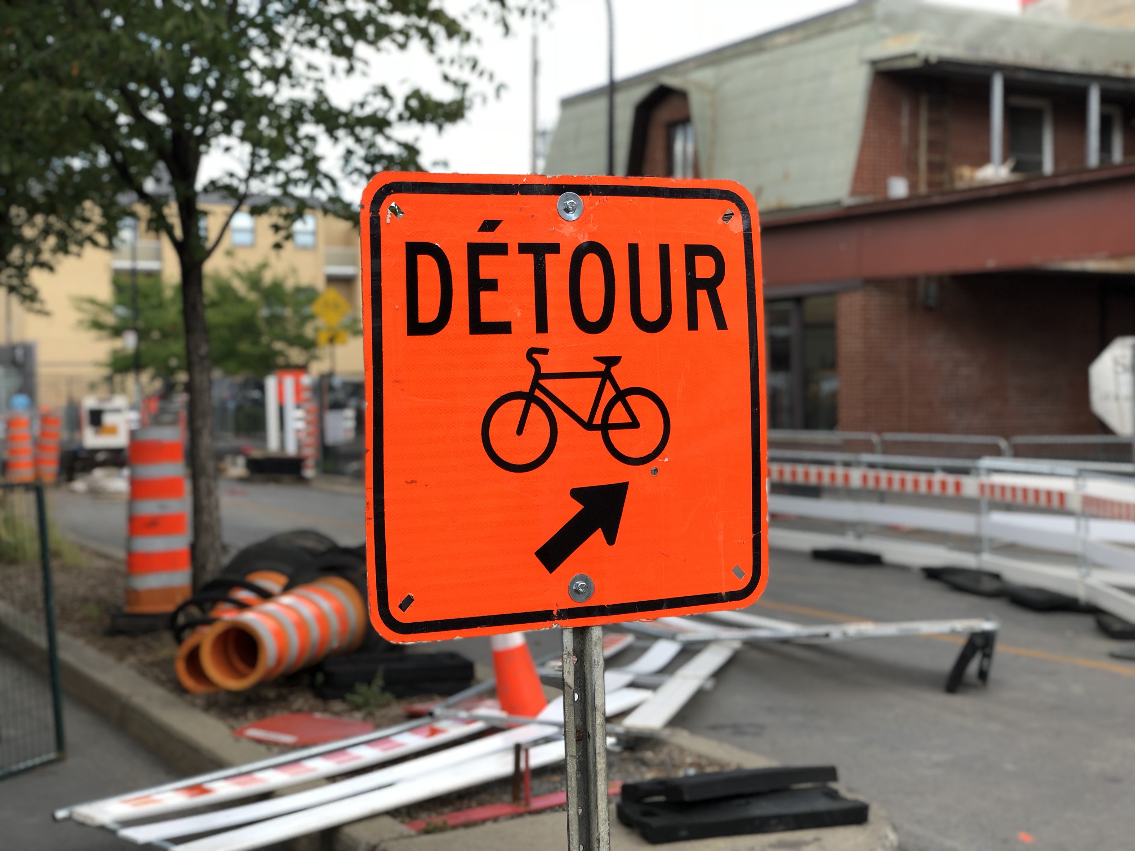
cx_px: 568
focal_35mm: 52
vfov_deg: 28.0
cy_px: 426
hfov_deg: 36.8
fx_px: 1705
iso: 16
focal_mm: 6
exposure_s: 1/135
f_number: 2.4
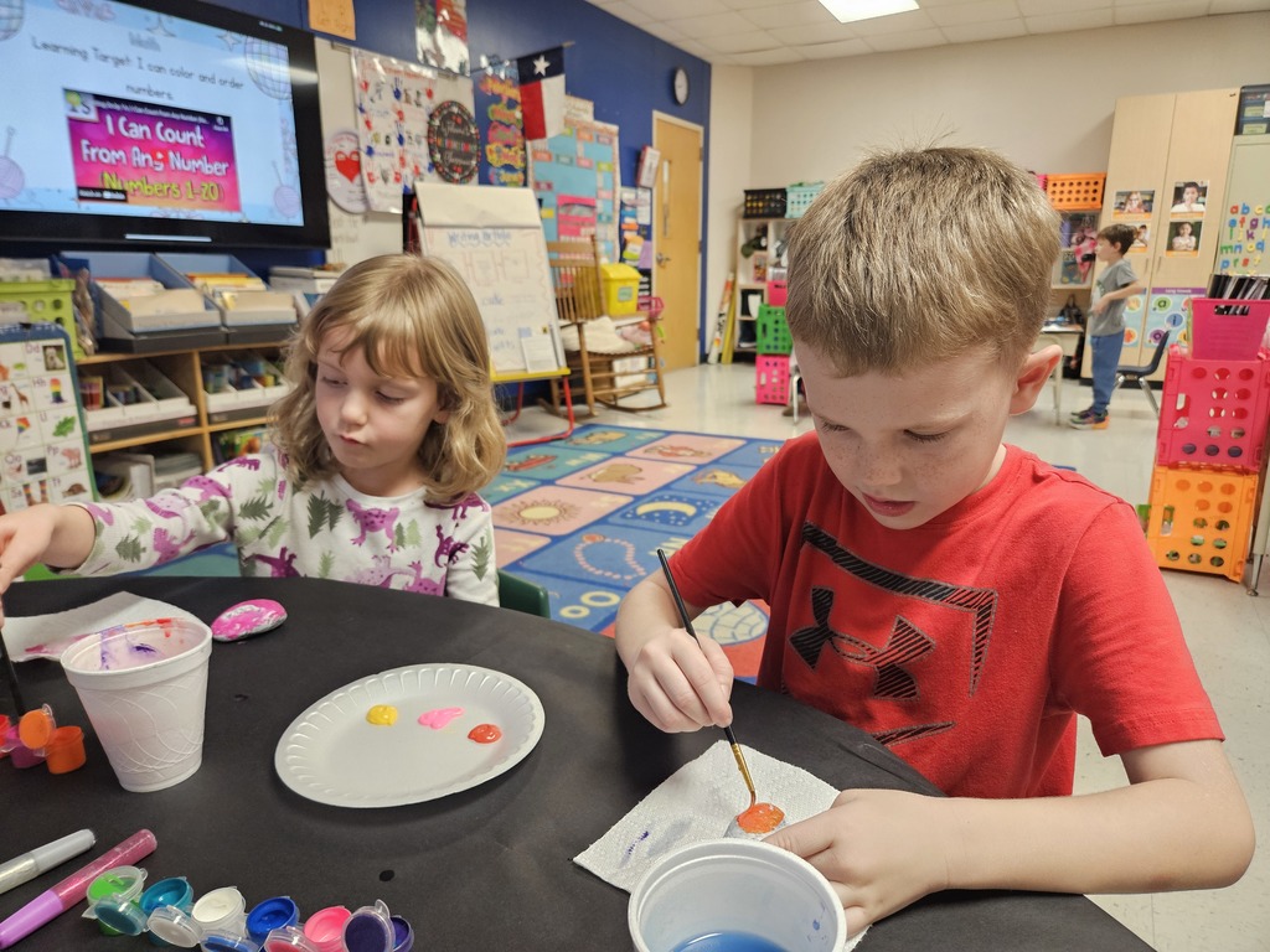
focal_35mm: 23
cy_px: 476
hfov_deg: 73.9
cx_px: 635
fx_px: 844
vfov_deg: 58.9
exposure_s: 1/120
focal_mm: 5.4
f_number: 1.8
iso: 500
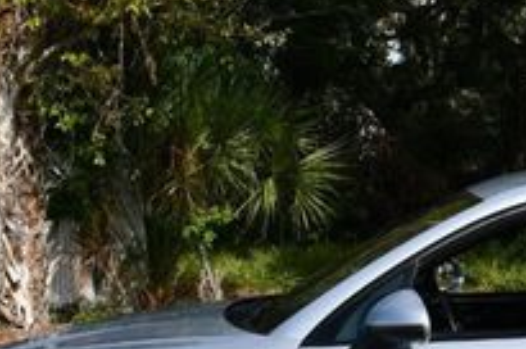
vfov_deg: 13.2
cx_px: 541
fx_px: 1503
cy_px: 244
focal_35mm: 103
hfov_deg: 19.2
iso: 100
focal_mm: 22
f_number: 9
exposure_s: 1/320
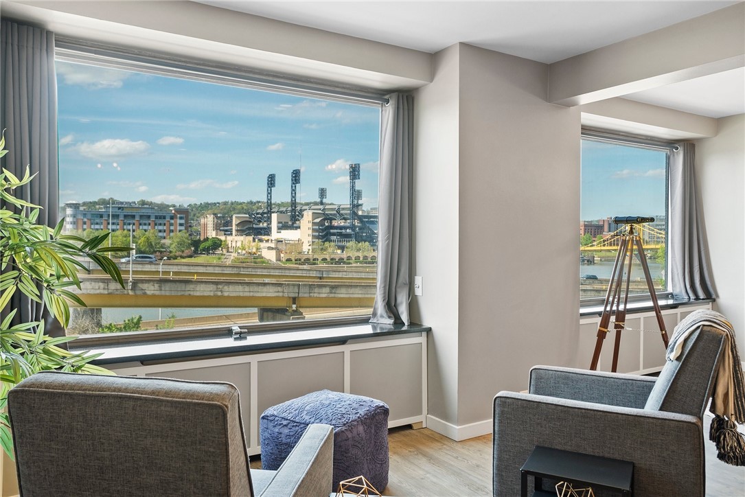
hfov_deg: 67.4
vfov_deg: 48.0
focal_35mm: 27
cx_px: 372
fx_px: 559
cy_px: 248
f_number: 8
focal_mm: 27
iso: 400
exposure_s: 1/13
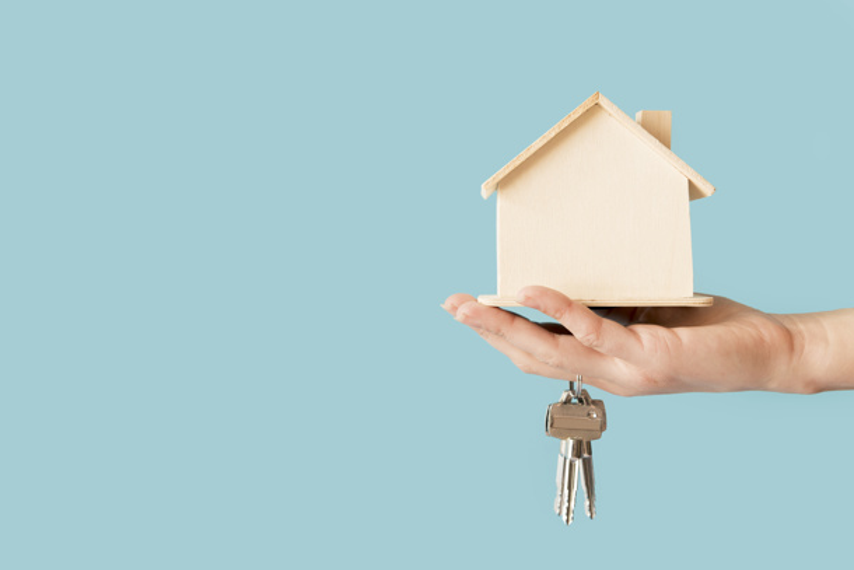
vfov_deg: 34.2
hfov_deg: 49.5
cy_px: 286
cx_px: 426
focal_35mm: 39
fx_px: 925
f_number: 4.5
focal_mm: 38
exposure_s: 1/60
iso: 400
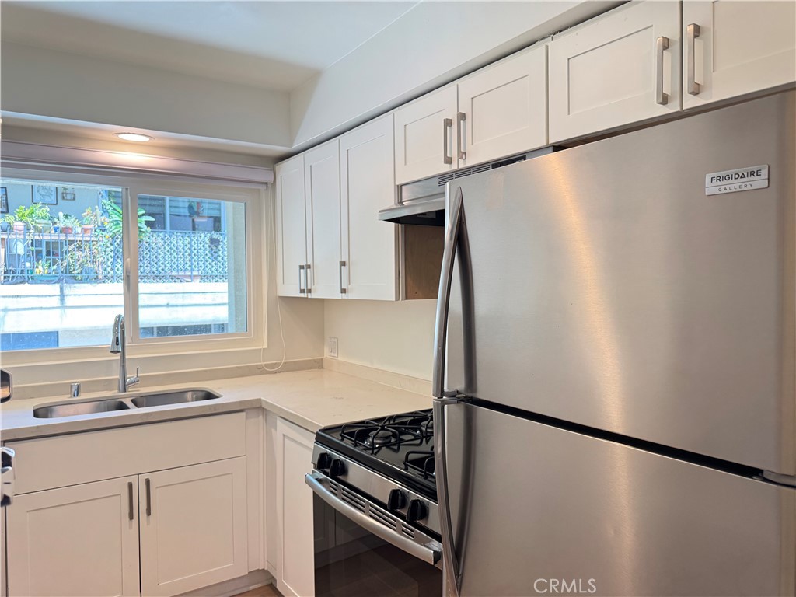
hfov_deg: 71.6
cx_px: 398
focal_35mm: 24
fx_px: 552
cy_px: 298
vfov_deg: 56.8
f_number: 1.78
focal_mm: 6.76
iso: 200
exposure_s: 1/120
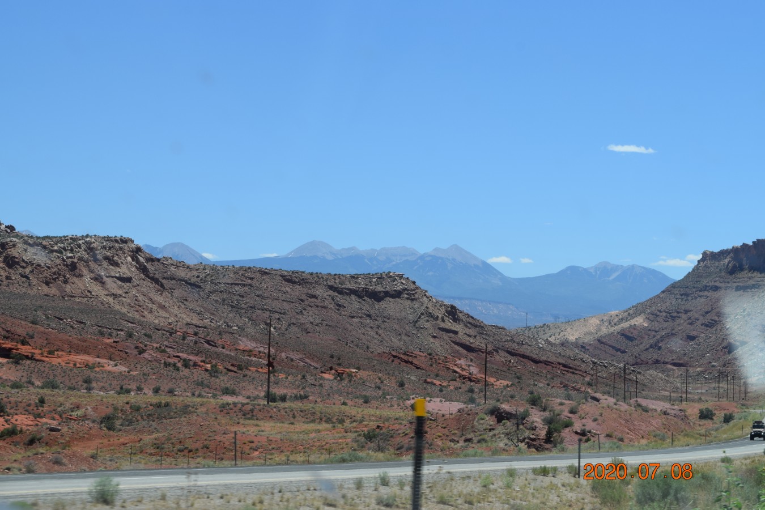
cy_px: 255
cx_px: 382
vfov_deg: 16.6
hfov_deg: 24.6
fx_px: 1753
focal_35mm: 82
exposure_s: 1/400
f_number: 10
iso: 200
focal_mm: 55
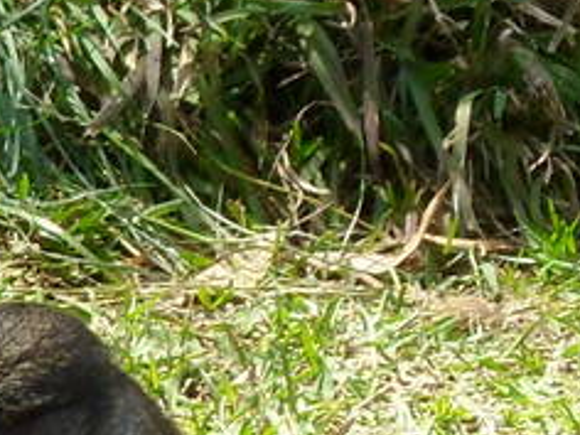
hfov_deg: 1.8
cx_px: -784
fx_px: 18397
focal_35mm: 1098
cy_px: 828
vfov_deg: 1.4
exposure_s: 1/90
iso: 80
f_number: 5.5
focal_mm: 28.7
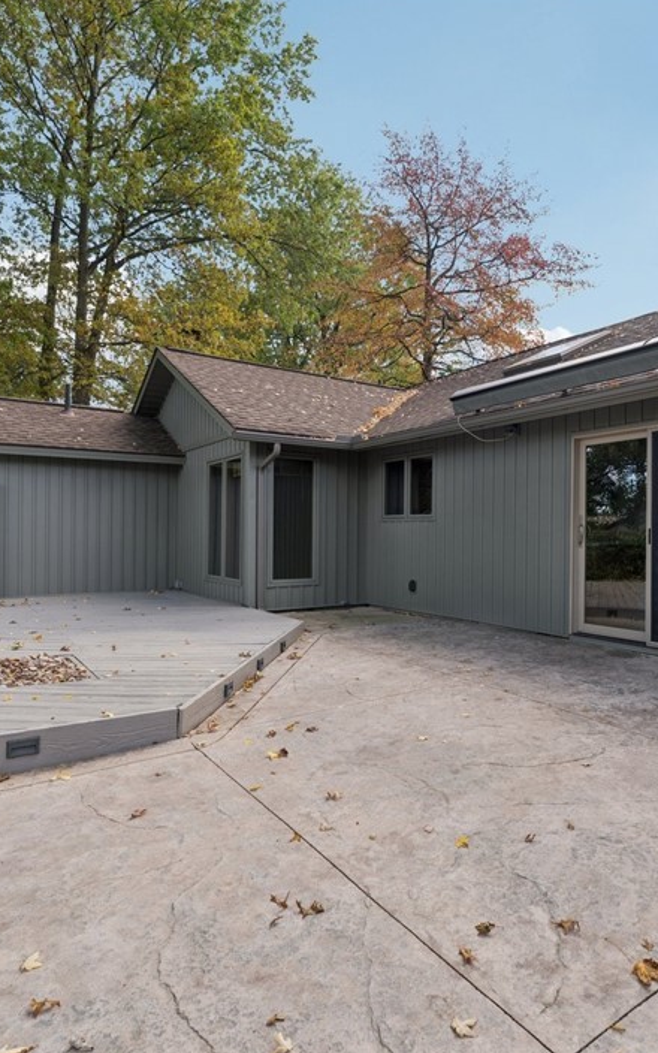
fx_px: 631
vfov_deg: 79.7
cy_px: 529
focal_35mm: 22
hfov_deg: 54.1
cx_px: 429
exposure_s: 1/125
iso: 200
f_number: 8
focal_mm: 14
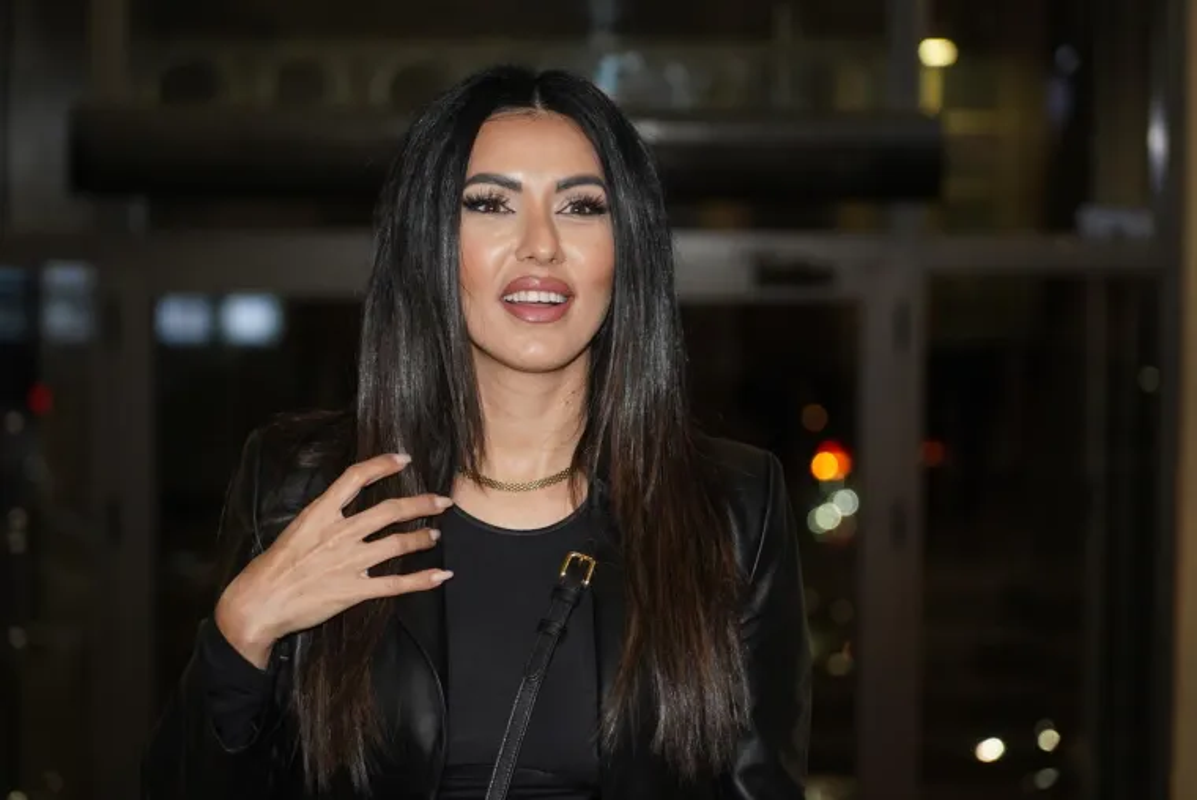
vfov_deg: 13.1
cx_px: 598
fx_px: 3494
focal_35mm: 105
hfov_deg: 19.4
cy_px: 400
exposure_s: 1/250
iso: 1000
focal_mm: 105
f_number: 4
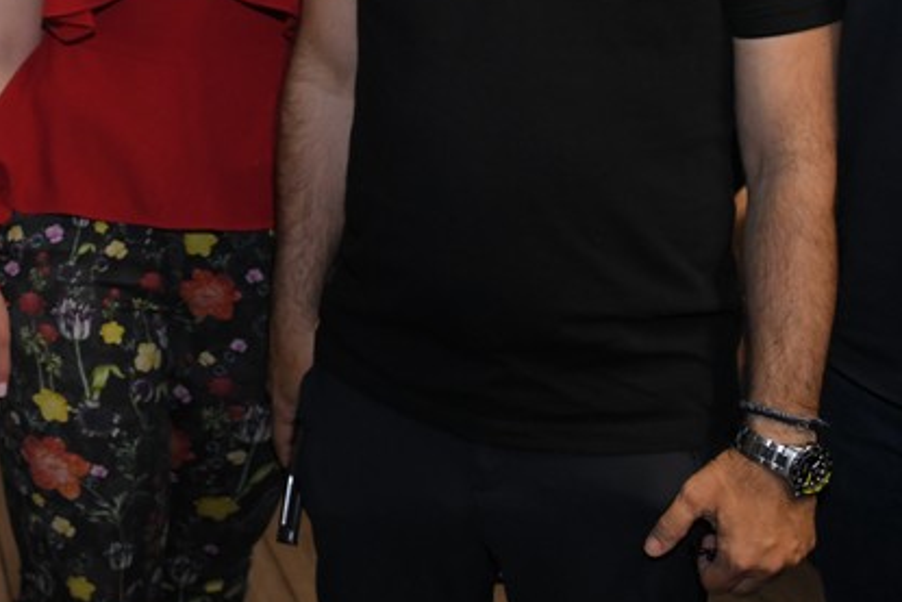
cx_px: -89
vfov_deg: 15.8
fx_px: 2030
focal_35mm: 81
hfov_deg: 23.5
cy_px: -241
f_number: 4
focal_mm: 28
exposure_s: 1/250
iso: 1600
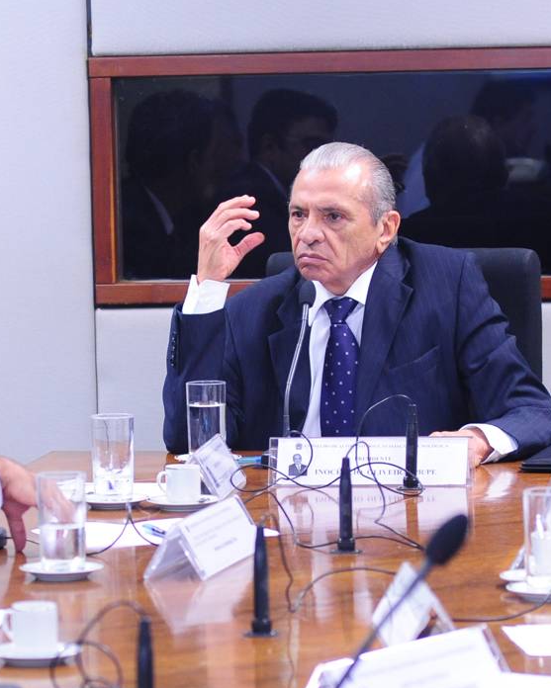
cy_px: 430
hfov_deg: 8.0
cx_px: 187
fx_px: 3954
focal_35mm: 194
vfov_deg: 9.9
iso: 2000
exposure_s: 1/40
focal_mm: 80
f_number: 5
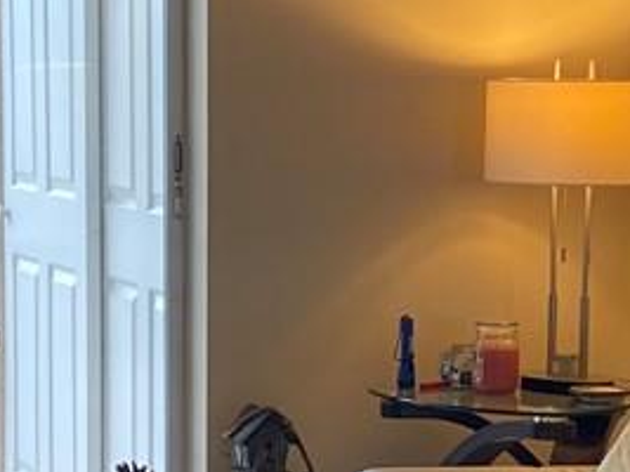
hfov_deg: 12.6
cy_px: 453
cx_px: 193
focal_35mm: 156
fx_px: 2838
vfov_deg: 9.5
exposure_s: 1/60
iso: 64
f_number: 1.8
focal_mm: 4.25
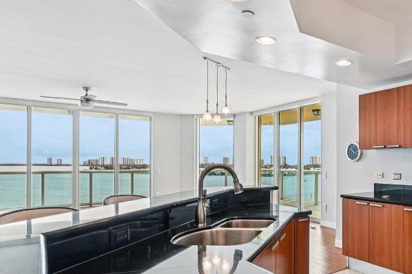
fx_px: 309
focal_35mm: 27
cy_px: 164
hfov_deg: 62.0
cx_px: 327
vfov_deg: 47.6
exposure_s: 1/200
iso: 400
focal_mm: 14
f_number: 8
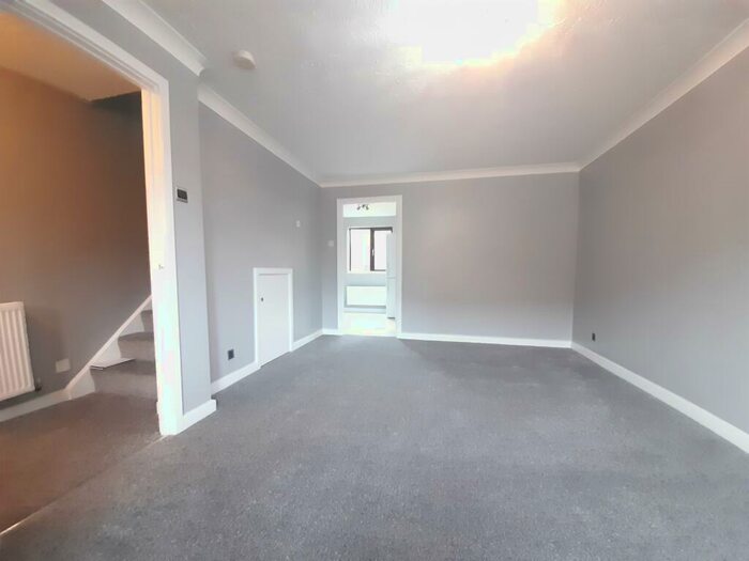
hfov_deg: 106.2
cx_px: 374
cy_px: 280
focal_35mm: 13
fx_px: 281
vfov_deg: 89.9
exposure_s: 1/20
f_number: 2.2
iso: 500
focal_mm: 1.42
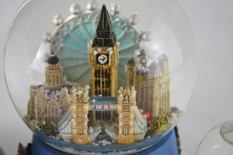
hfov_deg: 24.6
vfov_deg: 16.6
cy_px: 78
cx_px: 116
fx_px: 534
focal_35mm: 82
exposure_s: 1/100
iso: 400
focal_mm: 55
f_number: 5.6
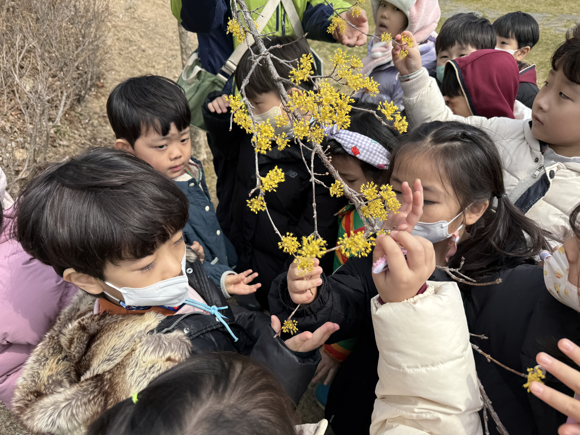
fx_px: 402
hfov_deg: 71.6
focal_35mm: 24
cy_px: 218
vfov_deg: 56.8
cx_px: 290
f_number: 1.78
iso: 80
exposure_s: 1/2110
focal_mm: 6.76
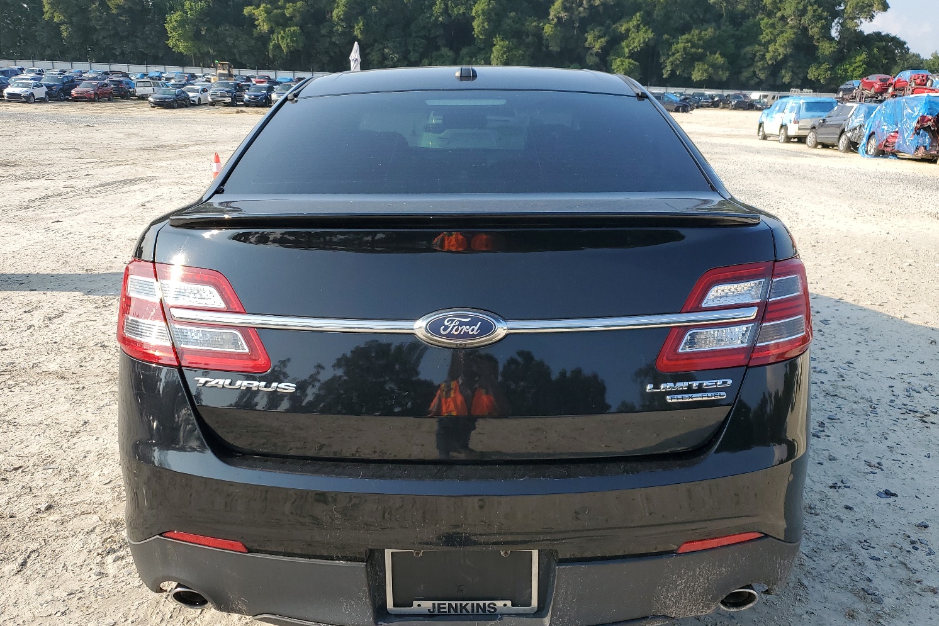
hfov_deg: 63.6
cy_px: 356
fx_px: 756
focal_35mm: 29
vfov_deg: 44.9
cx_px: 461
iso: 50
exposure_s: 1/1667
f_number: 1.5
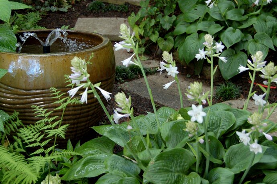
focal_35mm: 61
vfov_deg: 22.2
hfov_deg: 32.8
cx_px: 117
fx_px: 469
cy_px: 68
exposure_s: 1/125
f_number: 4.2
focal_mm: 30
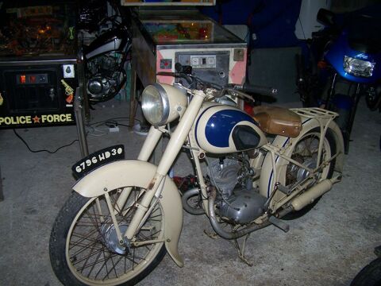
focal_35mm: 38
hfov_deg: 49.0
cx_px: 190
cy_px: 143
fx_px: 418
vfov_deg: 37.7
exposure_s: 1/60
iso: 80
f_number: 2.8
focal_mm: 6.3
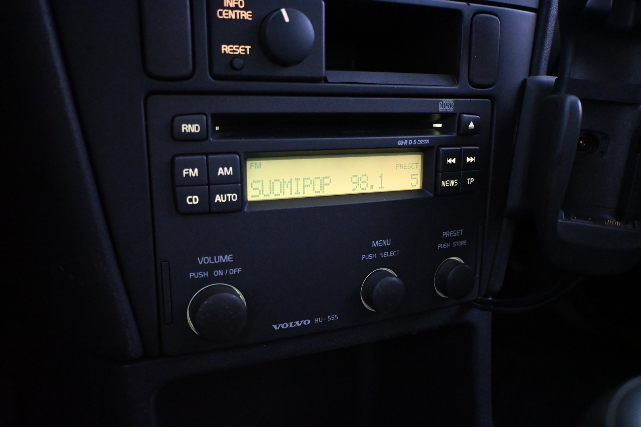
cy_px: 214
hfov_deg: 64.6
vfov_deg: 45.7
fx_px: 507
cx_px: 320
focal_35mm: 28
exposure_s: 1/60
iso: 7200
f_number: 3.8
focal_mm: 19
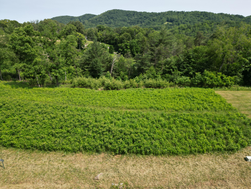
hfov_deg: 71.6
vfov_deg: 56.8
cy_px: 94
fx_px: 174
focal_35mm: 24
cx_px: 126
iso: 130
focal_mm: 6.72
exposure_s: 1/2500
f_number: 1.7
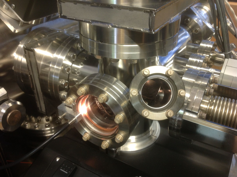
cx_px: 118
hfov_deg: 52.7
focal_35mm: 35
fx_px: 239
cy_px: 88
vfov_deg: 40.6
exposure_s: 1/15
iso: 80
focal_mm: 4.28
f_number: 2.4
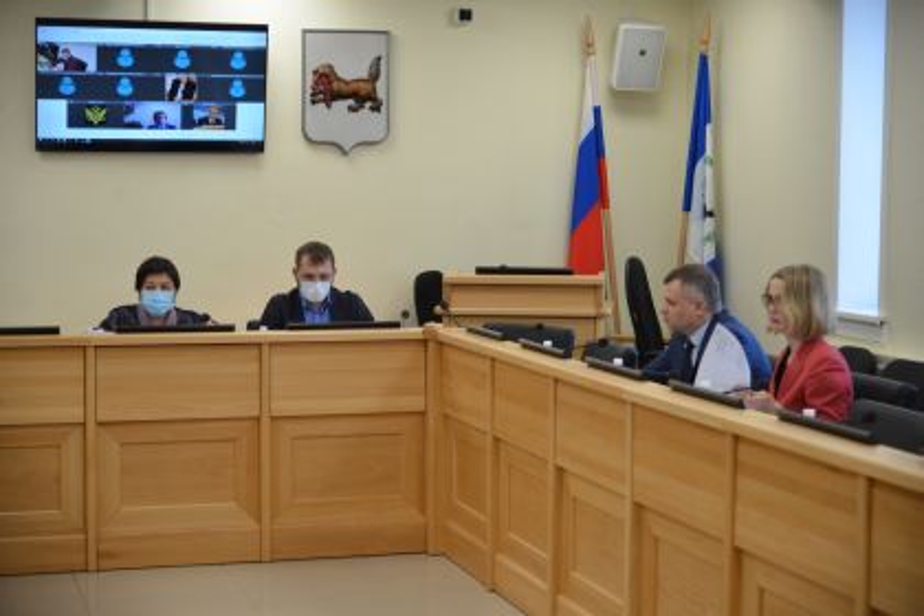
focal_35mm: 65
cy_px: 308
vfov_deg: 20.9
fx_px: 1668
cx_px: 462
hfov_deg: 31.0
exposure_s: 1/60
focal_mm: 65
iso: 400
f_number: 4
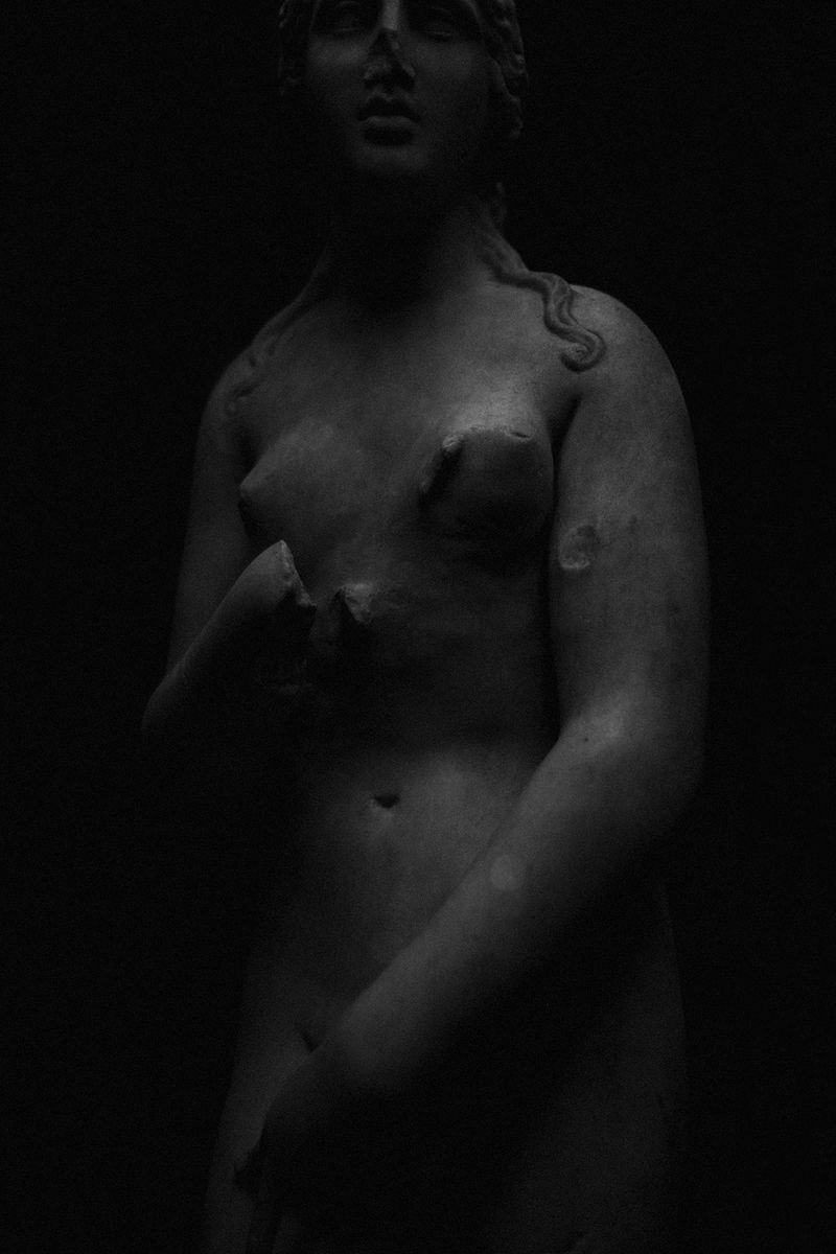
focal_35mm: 35
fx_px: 1219
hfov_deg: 37.9
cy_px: 627
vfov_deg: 54.4
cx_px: 418
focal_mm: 23
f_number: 1.4
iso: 800
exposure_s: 1/1600
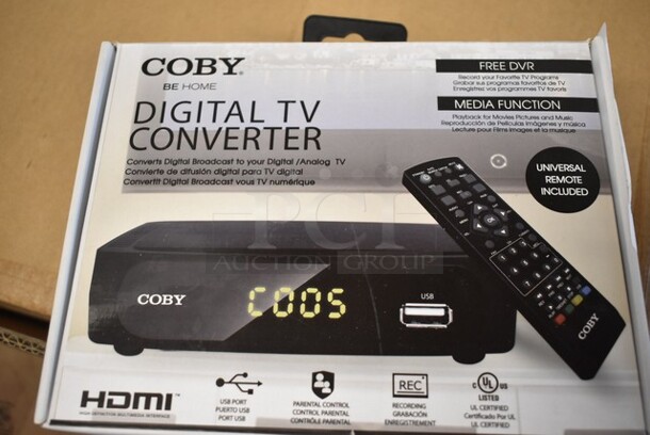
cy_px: 218
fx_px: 623
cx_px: 325
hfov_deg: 55.1
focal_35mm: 34
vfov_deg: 38.4
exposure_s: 1/125
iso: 1400
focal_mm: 23
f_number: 3.8
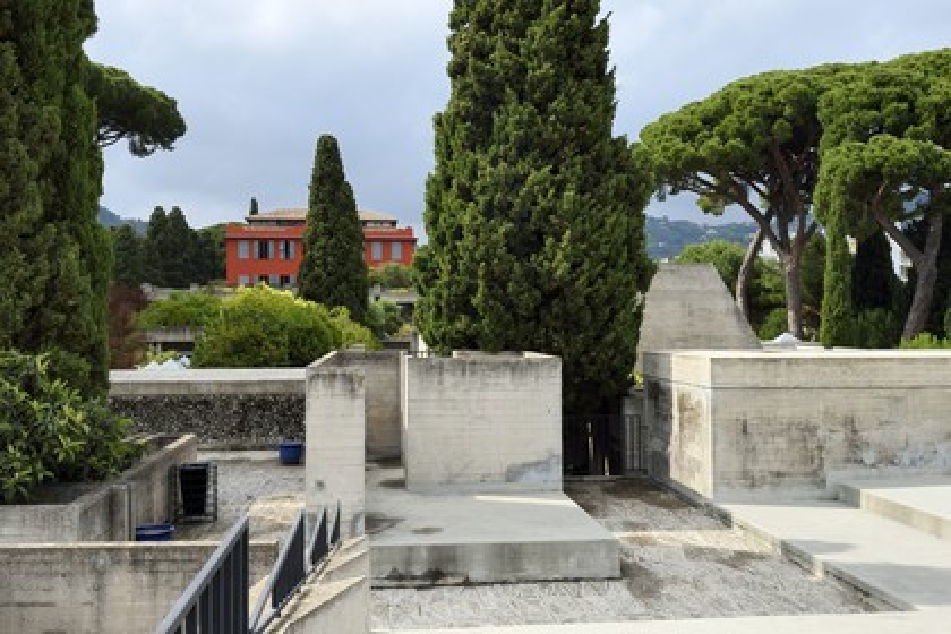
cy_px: 317
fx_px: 845
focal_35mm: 32
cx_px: 476
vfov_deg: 41.1
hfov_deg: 58.7
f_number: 13
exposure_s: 1/200
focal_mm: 32
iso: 200
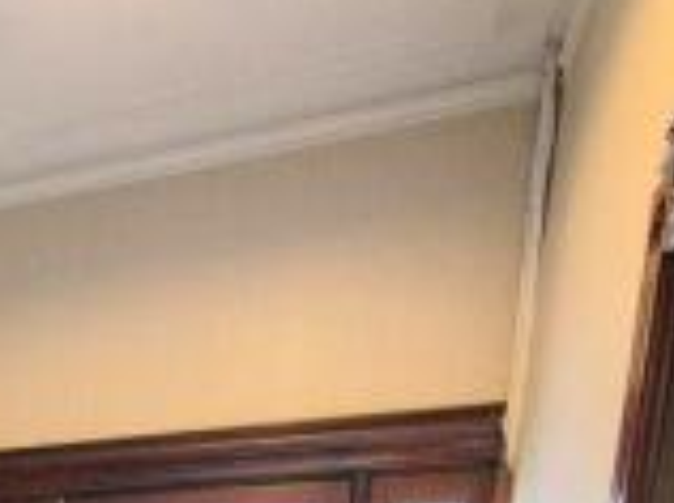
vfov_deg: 20.8
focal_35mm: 48
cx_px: -160
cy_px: 906
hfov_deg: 32.1
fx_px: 933
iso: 640
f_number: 2.2
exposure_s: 1/50
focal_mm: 2.2
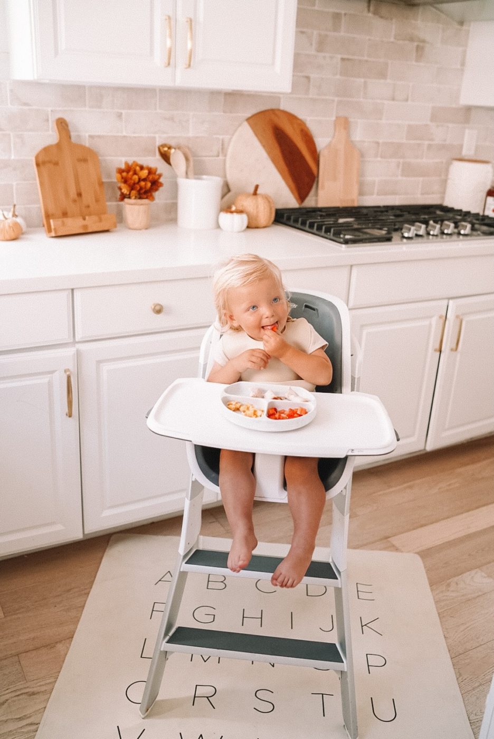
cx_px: 247
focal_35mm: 35
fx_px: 719
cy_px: 370
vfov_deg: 54.4
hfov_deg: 37.9
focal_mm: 35
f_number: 2.5
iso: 1000
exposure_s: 1/250
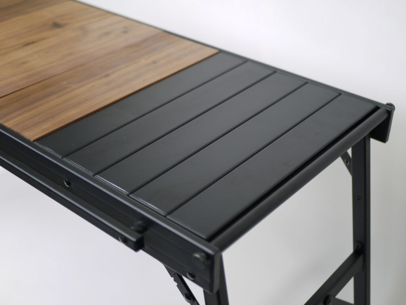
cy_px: 152
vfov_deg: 29.1
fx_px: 586
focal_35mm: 50
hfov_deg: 38.2
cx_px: 203
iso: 160
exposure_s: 1/80
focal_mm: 25
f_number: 1.7
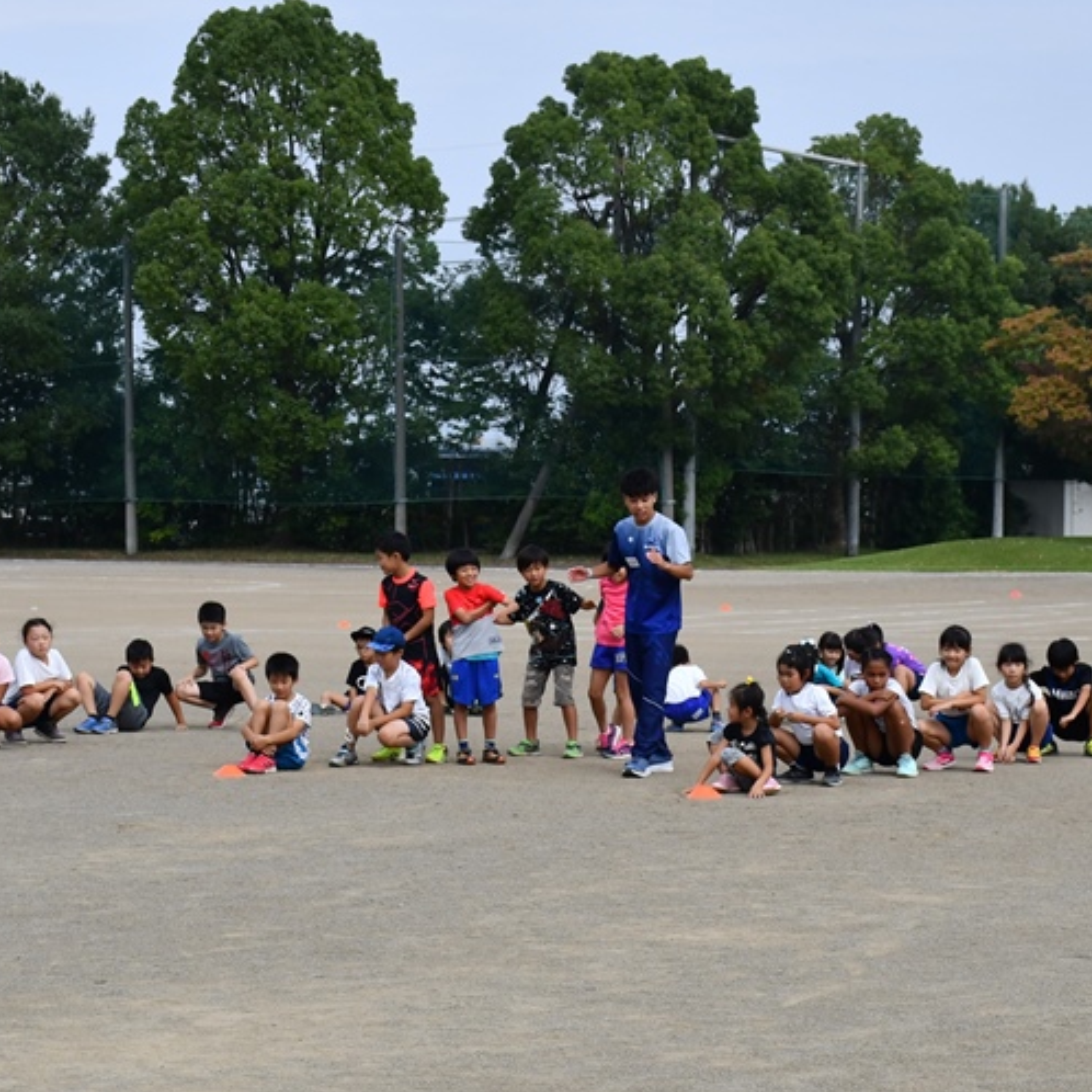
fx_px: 3069
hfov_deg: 20.1
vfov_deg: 20.2
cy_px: 582
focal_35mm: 86
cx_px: 678
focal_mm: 42
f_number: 7.1
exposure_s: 1/1600
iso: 400
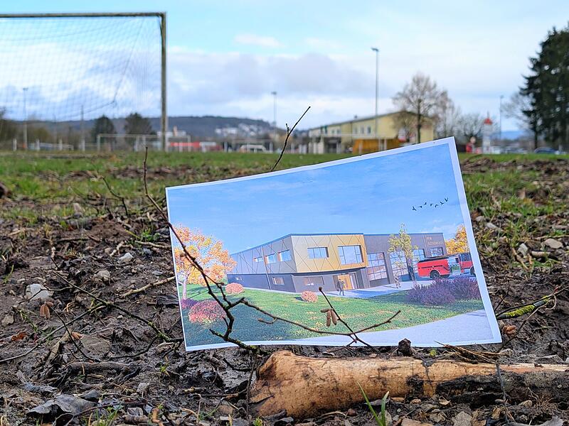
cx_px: 284
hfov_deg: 38.9
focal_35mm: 49
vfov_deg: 29.7
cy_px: 213
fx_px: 805
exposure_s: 1/567
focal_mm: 6.9
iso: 19
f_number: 1.68
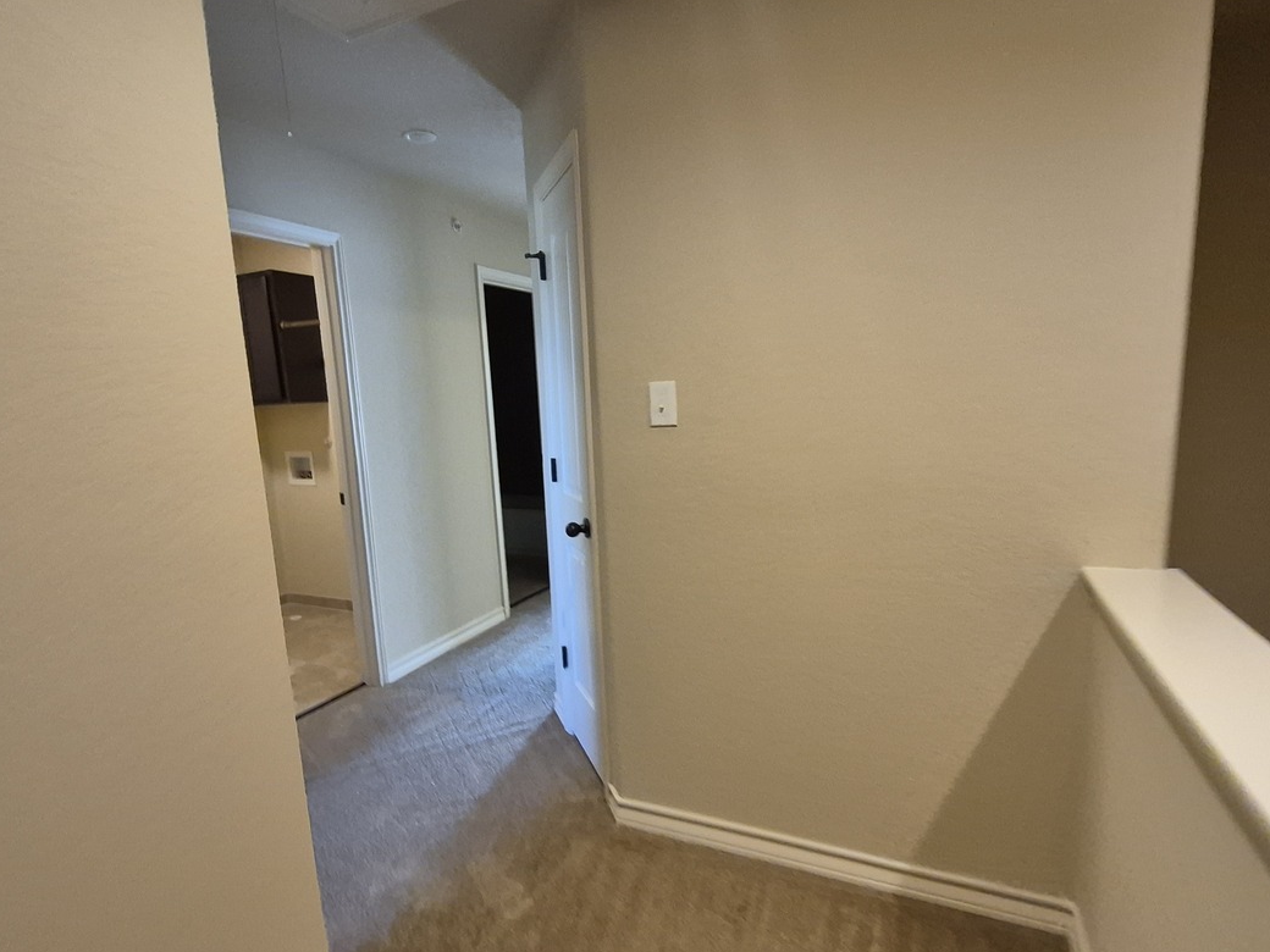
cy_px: 505
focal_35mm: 18
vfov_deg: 71.5
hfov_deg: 87.7
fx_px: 660
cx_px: 614
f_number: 2.2
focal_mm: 1.74
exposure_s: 1/60
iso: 400
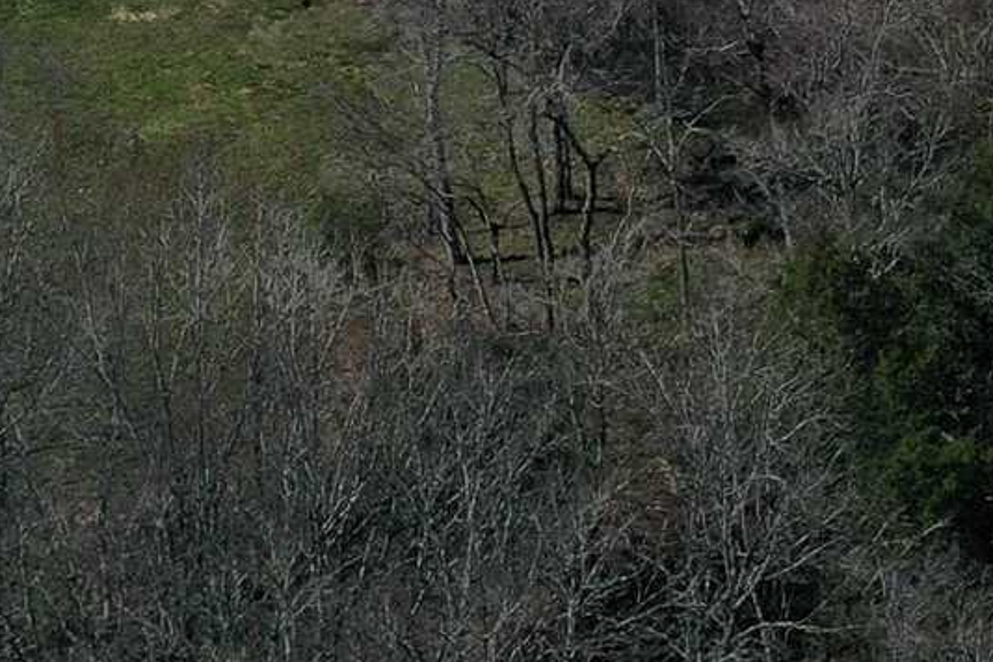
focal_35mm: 161
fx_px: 4441
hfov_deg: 11.4
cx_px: 2046
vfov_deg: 8.3
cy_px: -394
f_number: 7.1
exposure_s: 1/800
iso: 100
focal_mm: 10.26
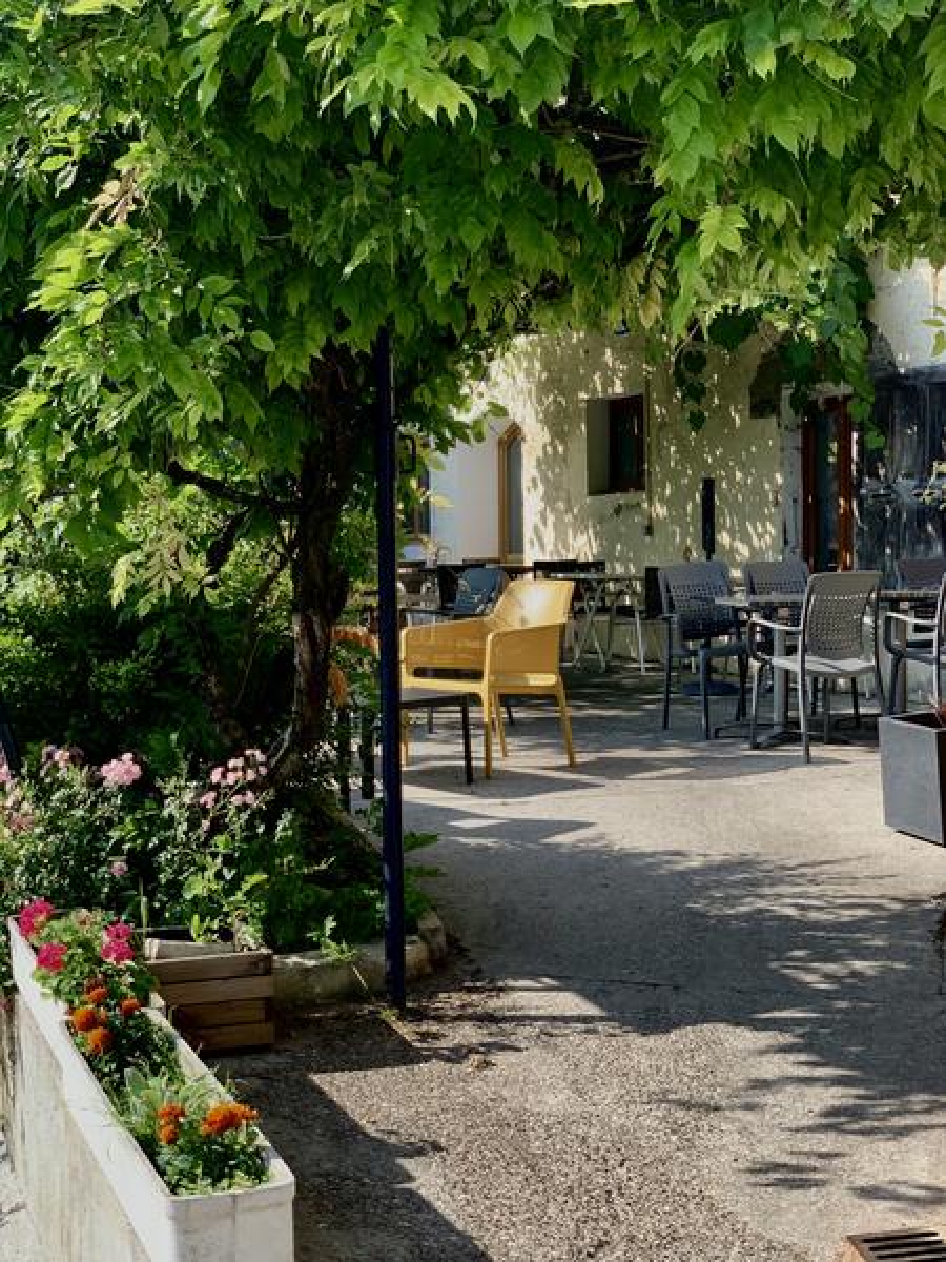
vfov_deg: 36.8
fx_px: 1895
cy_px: 631
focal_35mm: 52
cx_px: 473
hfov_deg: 28.0
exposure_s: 1/291
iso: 16
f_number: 2.4
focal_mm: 6
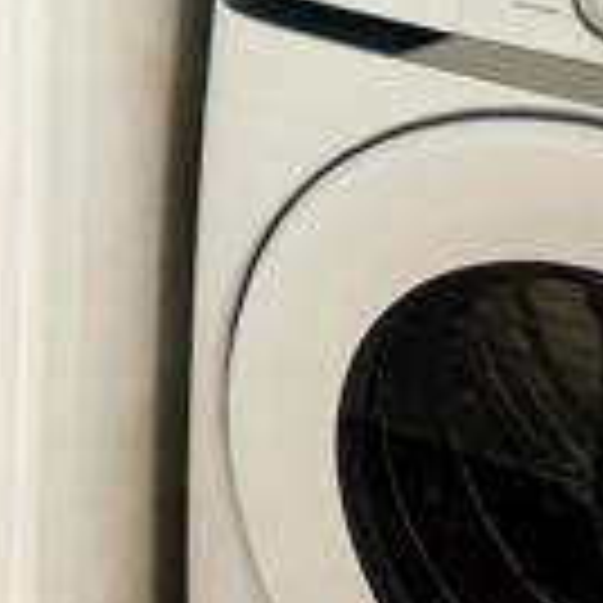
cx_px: -112
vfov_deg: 24.2
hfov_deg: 27.5
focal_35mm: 55
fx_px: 1084
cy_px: -306
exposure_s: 1/60
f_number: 1.8
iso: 125
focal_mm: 1.57
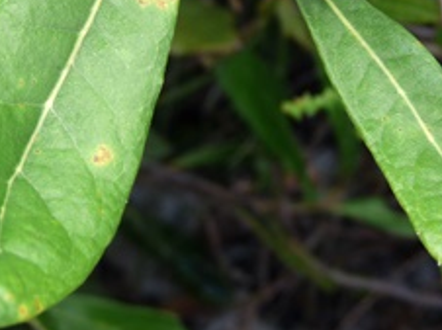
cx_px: 102
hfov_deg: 12.4
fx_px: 2028
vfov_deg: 9.2
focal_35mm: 159
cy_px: -39
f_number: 4
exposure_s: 1/100
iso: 100
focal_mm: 11.9
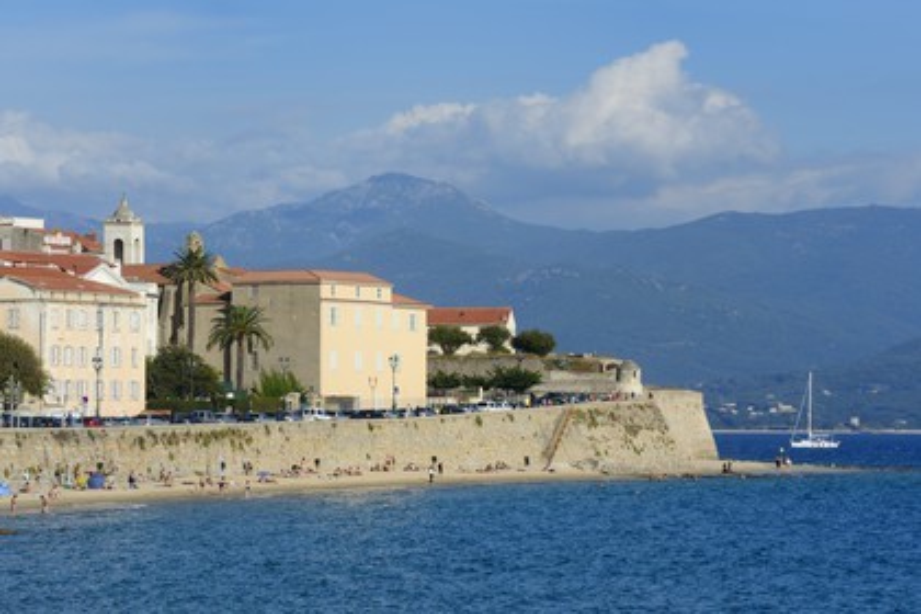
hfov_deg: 13.7
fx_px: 3837
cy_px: 307
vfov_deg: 9.1
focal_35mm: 150
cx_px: 460
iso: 200
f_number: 14
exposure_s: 1/250
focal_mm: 150
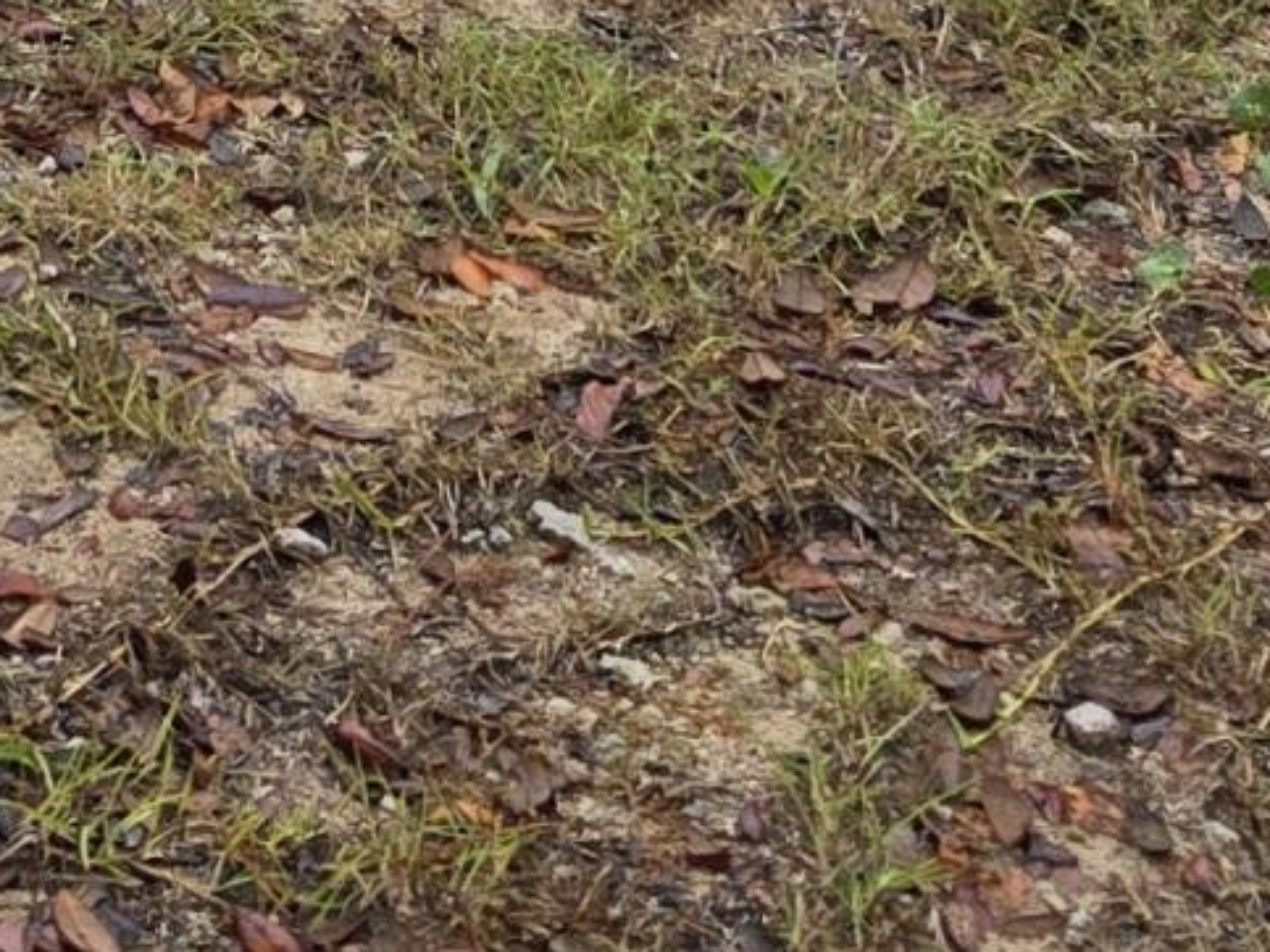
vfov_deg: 8.7
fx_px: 5245
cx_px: -531
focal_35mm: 143
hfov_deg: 13.2
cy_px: -1841
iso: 80
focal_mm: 5.4
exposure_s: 1/2060
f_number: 1.8
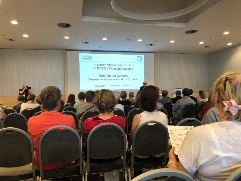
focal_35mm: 28
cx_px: 120
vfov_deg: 49.7
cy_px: 90
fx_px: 195
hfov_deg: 63.4
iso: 40
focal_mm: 3.99
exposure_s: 1/17
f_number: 1.8
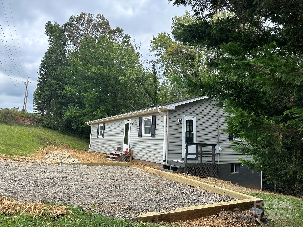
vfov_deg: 56.8
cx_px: 152
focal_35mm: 24
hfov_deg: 71.6
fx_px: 210
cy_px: 114
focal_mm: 6.86
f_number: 1.78
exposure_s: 1/1009
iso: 80
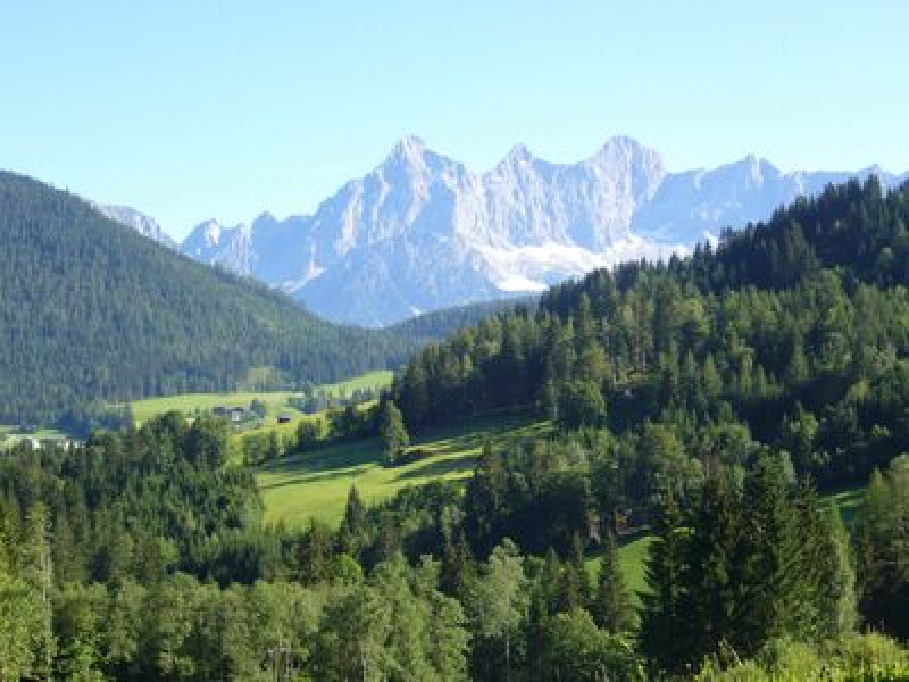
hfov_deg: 27.8
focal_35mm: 70
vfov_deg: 21.0
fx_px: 1838
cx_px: 454
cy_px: 341
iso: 80
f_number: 4
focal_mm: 11.5
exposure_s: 1/200
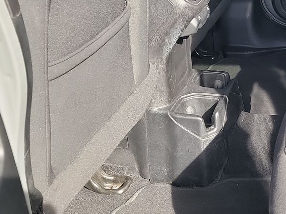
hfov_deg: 25.7
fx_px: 545
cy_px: -17
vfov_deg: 21.2
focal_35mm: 66
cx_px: 359
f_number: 1.8
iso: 96
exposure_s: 1/119
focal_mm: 6.7
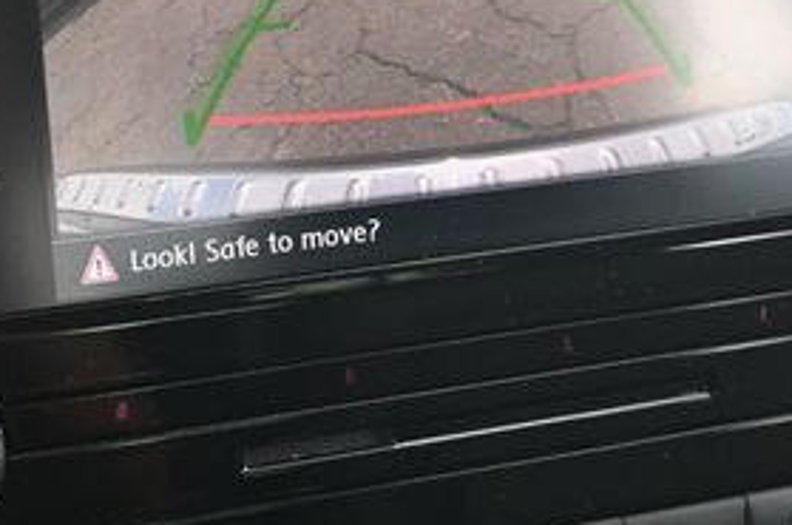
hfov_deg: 23.6
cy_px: 23
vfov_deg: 15.6
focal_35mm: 86
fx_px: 1892
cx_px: 346
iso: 450
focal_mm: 25
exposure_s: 1/125
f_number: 4.2
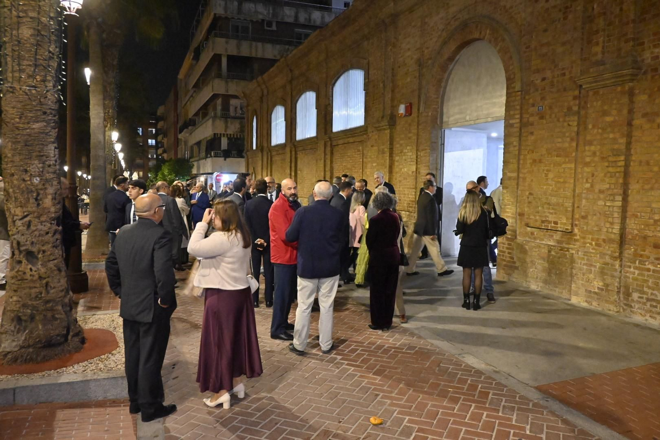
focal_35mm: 29
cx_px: 330
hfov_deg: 63.2
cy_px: 220
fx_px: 536
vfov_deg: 44.6
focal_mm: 19.5
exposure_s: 1/40
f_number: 5.6
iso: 5000
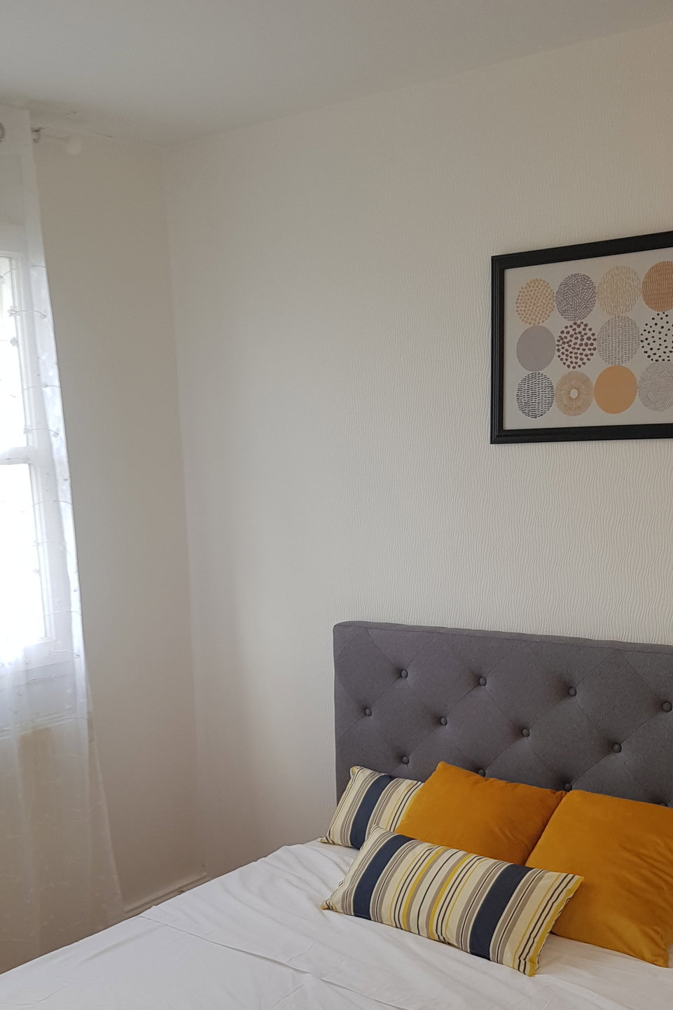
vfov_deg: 47.3
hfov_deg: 33.2
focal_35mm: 40
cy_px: 708
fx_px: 1122
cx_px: 252
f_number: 1.7
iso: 50
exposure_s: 1/100
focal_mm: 4.2
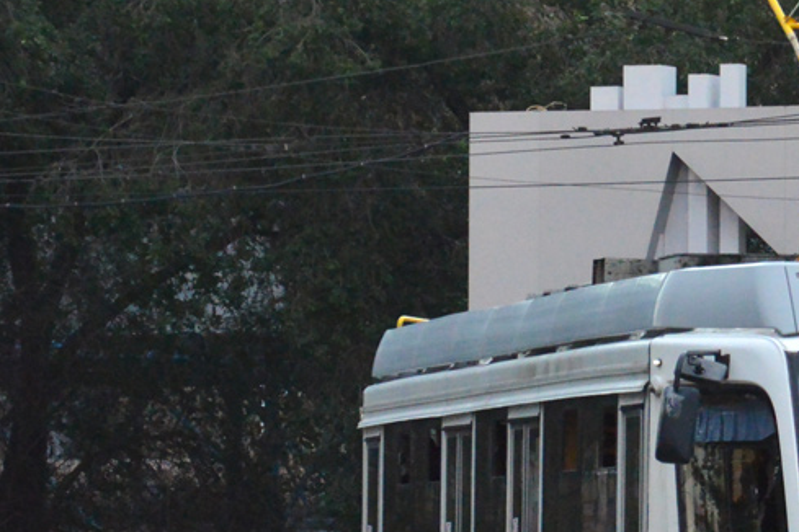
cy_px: 217
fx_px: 9188
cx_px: 912
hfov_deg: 5.0
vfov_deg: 3.3
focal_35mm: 414
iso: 1600
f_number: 5.6
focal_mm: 90
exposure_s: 1/250
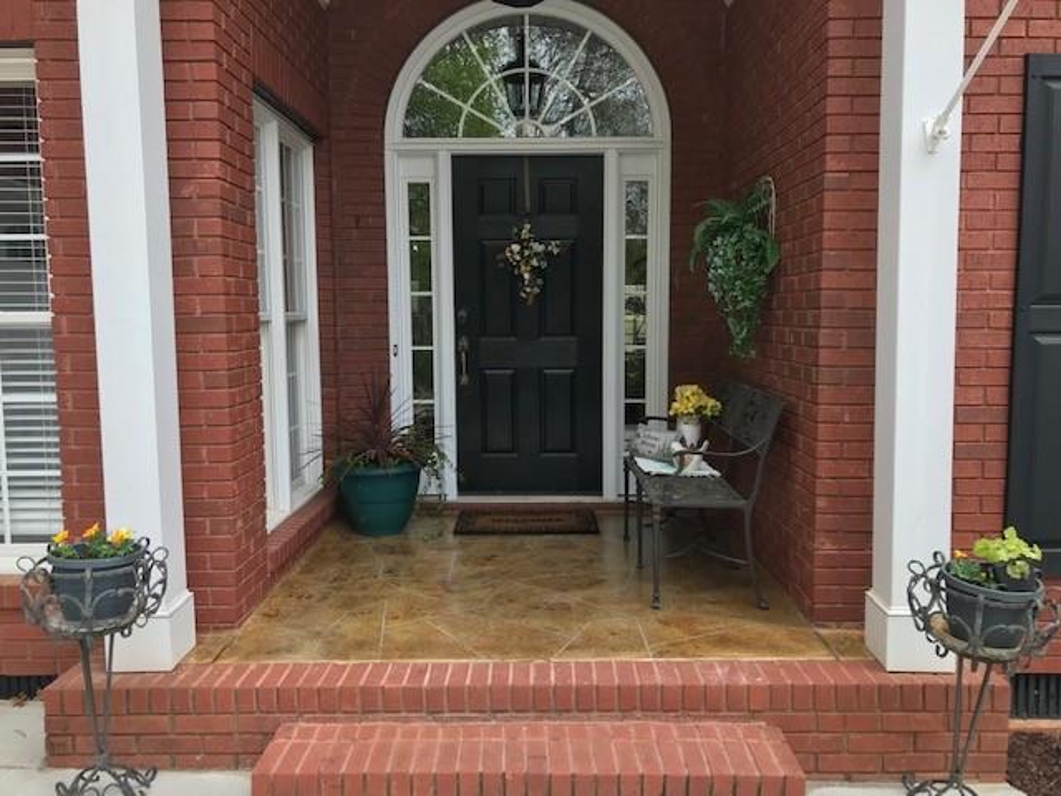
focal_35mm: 28
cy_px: 398
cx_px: 530
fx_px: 858
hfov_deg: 63.4
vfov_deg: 49.7
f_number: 1.8
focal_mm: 3.99
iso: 20
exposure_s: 1/120
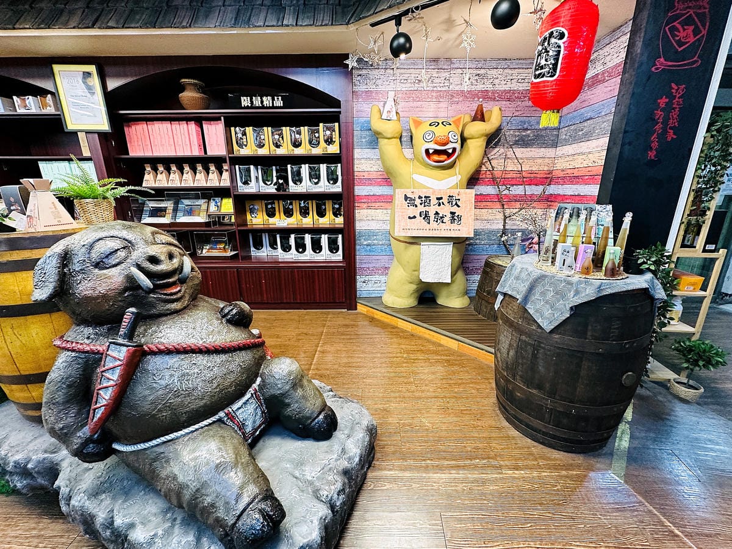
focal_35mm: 14
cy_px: 274
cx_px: 366
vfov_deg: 85.7
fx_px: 296
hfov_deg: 102.1
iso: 250
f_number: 2.2
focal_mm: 2.22
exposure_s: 1/60
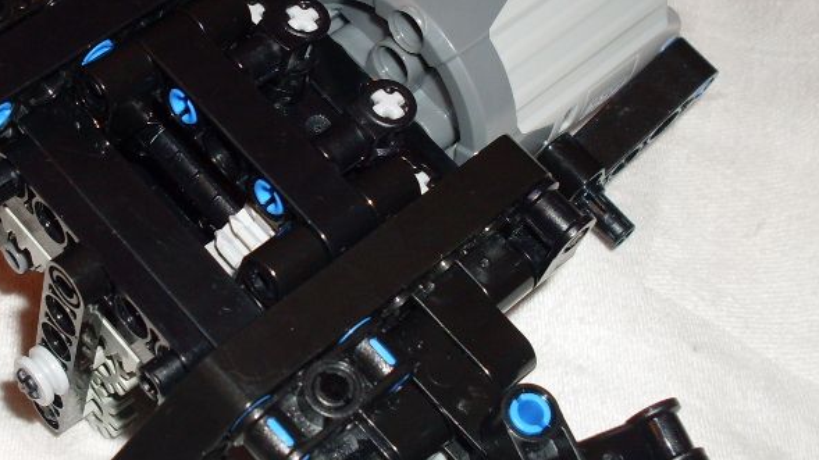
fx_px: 1563
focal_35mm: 72
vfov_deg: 16.7
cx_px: 221
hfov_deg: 29.0
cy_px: 217
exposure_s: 1/45
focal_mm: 6.3
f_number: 2.8
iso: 100
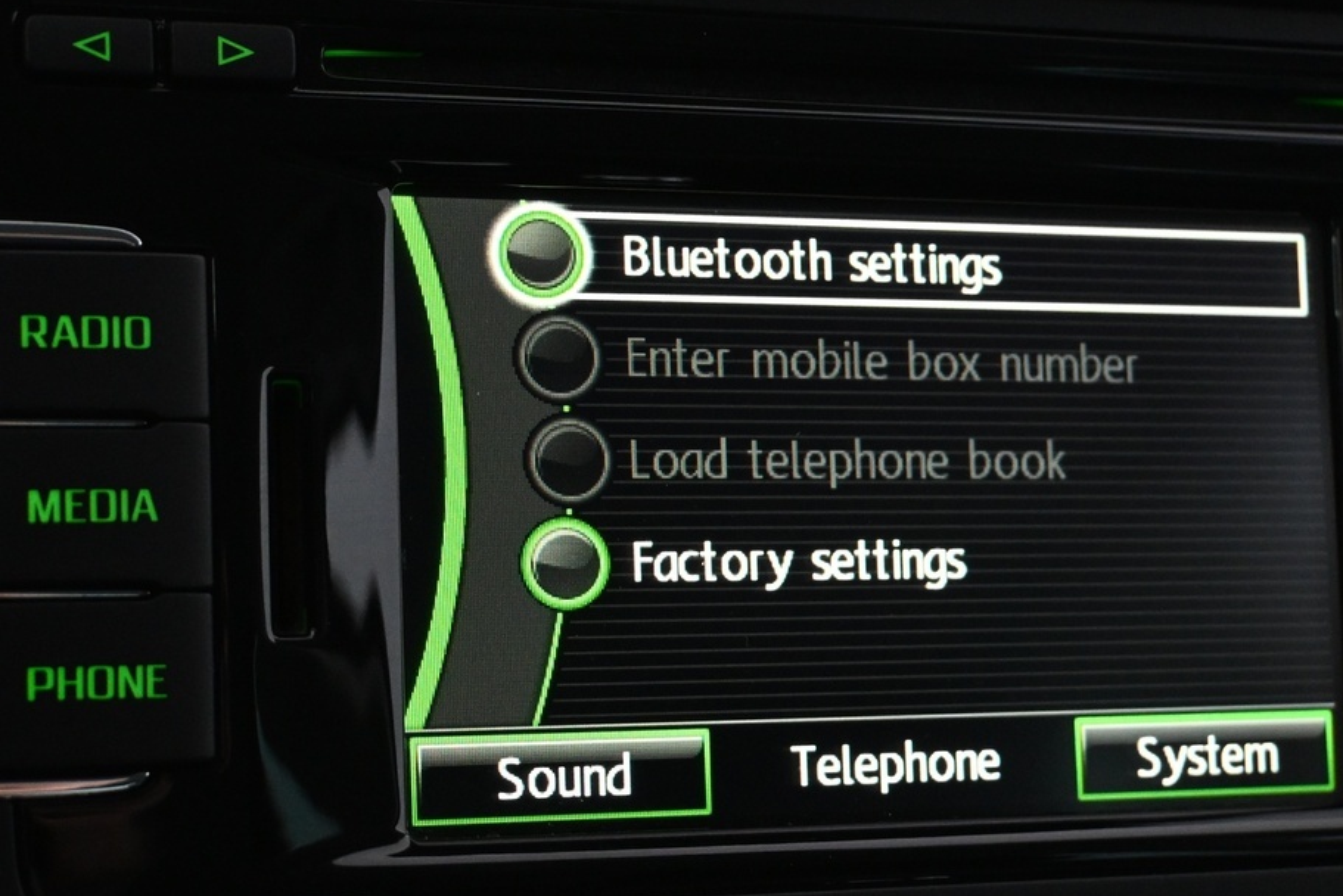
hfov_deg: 25.3
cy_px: 517
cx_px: 746
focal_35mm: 80
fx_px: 2985
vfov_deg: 17.1
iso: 3200
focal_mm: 30
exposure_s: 1/50
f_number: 4.8
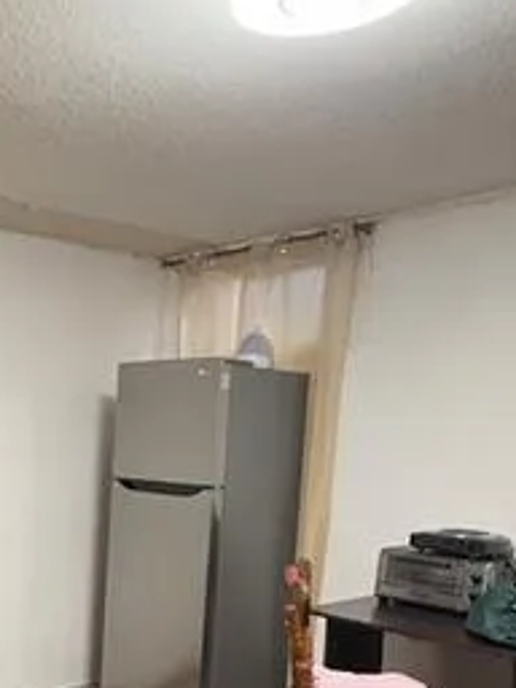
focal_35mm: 42
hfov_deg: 31.2
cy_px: 511
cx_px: -27
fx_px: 835
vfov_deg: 43.5
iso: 800
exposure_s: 1/60
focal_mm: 2.22
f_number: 2.2
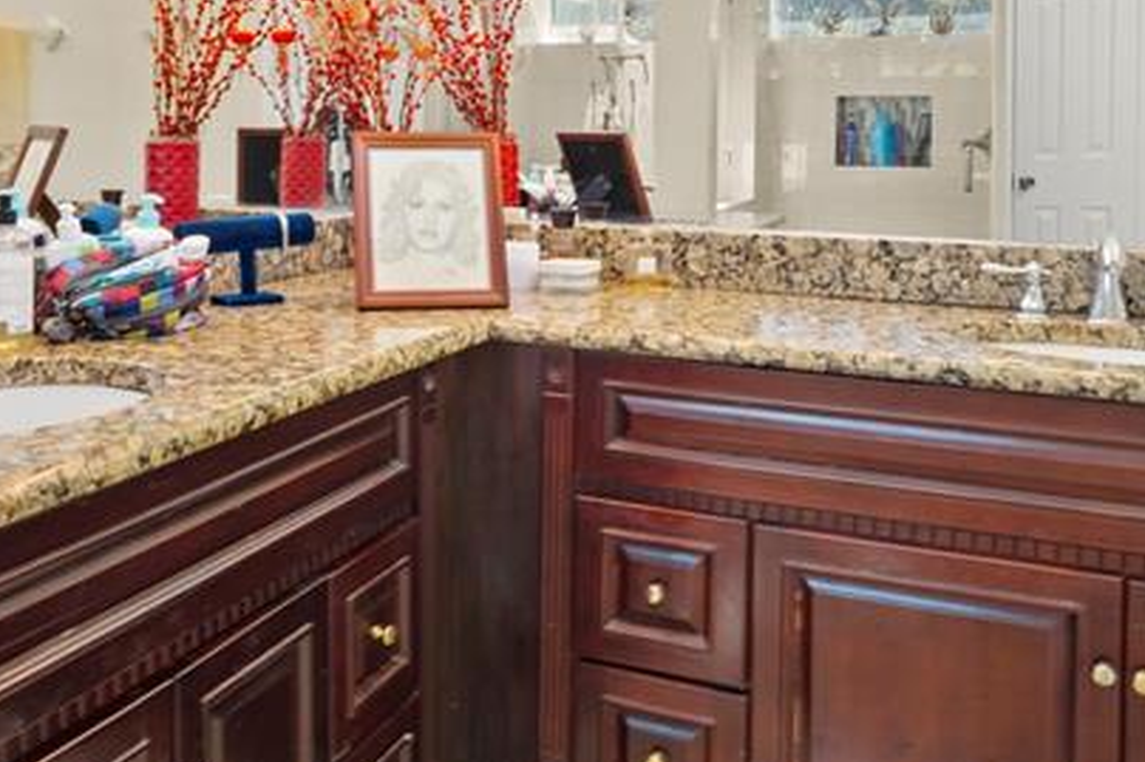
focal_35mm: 38
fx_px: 1208
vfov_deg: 33.9
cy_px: 139
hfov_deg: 50.2
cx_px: 422
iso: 100
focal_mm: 10
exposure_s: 1
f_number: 8
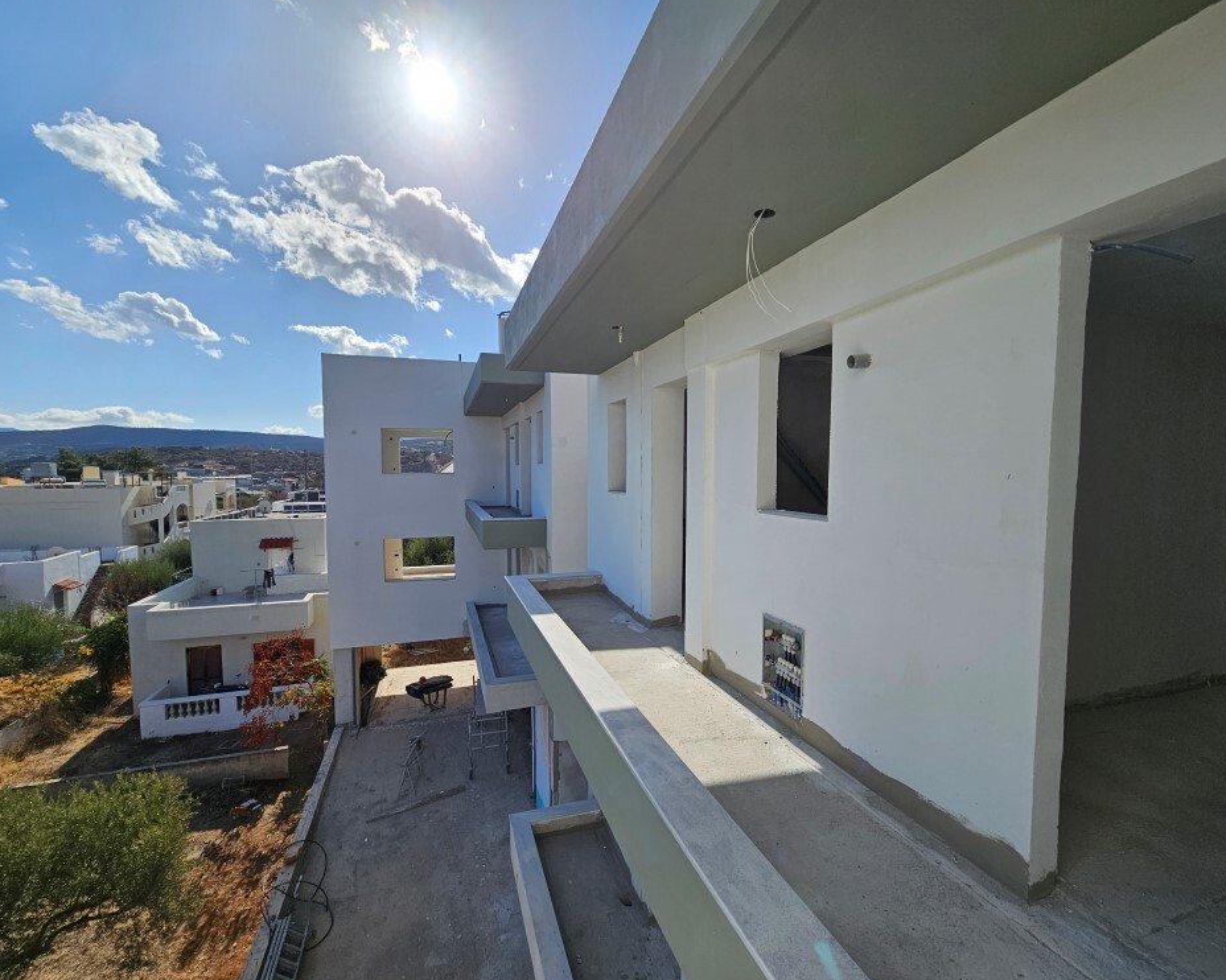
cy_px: 502
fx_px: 508
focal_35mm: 14
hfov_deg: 100.7
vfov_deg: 87.9
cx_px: 629
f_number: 2.2
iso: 50
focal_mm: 2.2
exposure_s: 1/3747
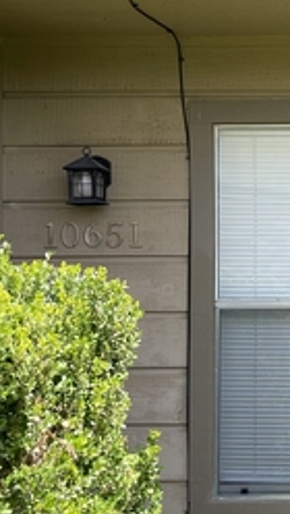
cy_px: 255
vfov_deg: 28.9
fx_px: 995
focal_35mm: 73
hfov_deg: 15.2
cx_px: 450
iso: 32
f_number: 1.6
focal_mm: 5.1
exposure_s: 1/786
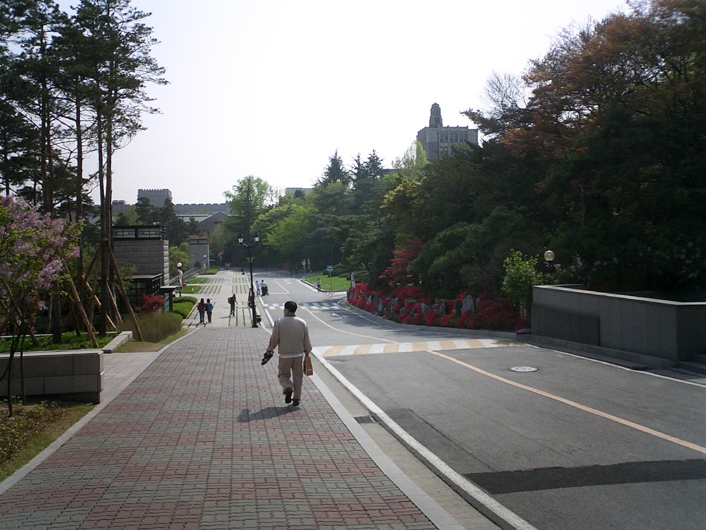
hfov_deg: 50.1
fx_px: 755
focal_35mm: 37
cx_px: 353
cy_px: 265
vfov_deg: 38.7
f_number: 3.5
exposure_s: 1/1250
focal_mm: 5.6
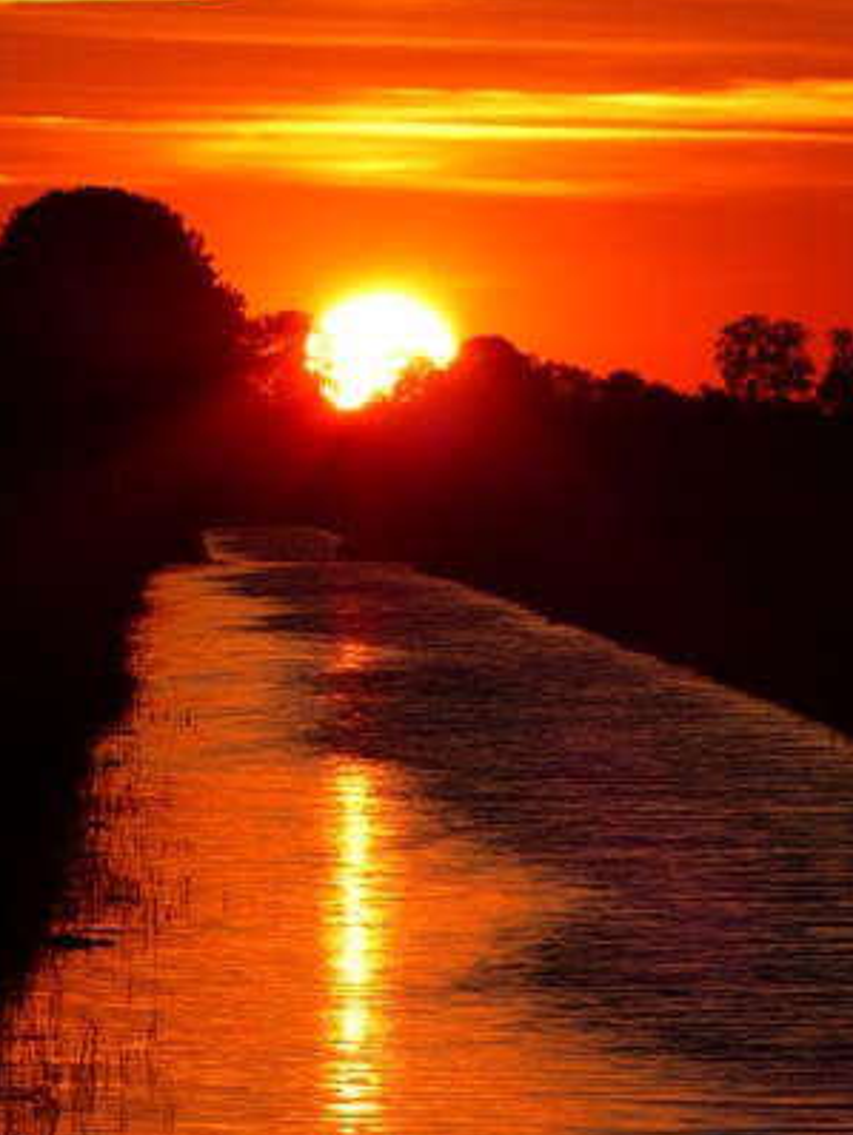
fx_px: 15655
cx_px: 583
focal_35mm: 477
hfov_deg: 3.1
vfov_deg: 4.2
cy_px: 662
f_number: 4.5
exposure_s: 1/1600
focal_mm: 62.1
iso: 100
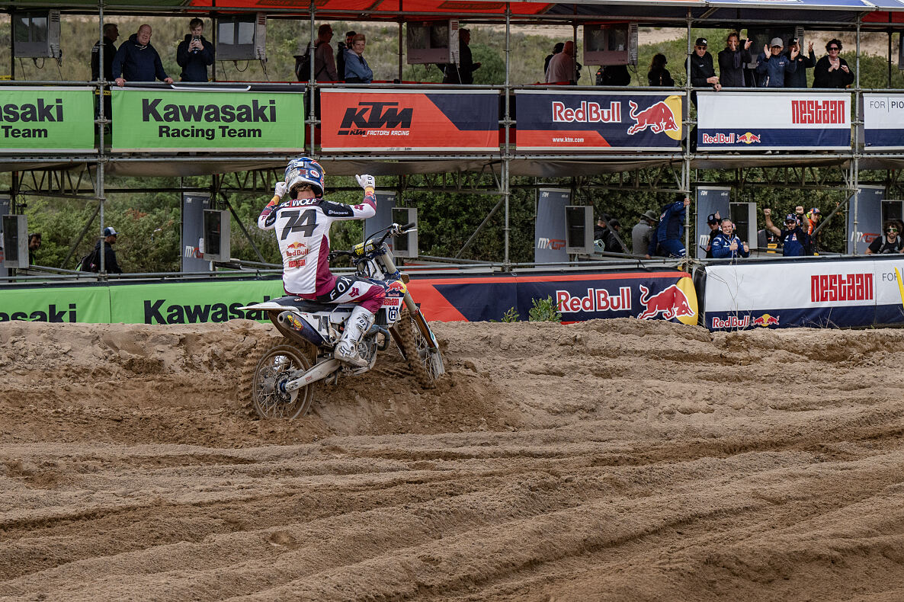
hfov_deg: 17.8
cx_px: 452
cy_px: 301
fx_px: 2887
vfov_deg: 11.9
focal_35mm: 115
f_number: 5
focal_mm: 77
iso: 400
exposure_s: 1/1250
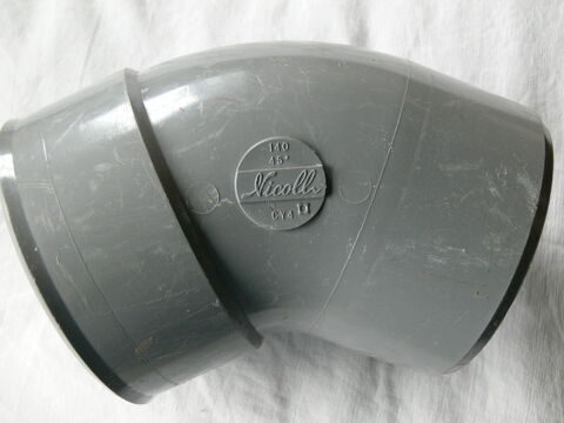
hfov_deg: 49.0
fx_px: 619
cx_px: 282
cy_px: 212
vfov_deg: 37.7
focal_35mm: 38
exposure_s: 1/30
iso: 200
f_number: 2.8
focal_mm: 8.1
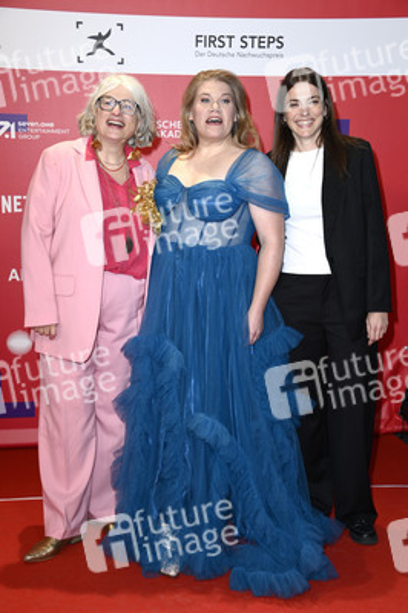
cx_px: 204
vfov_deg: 34.5
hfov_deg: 23.3
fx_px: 988
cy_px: 306
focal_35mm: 58
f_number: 6.3
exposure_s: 1/250
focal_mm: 58
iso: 640
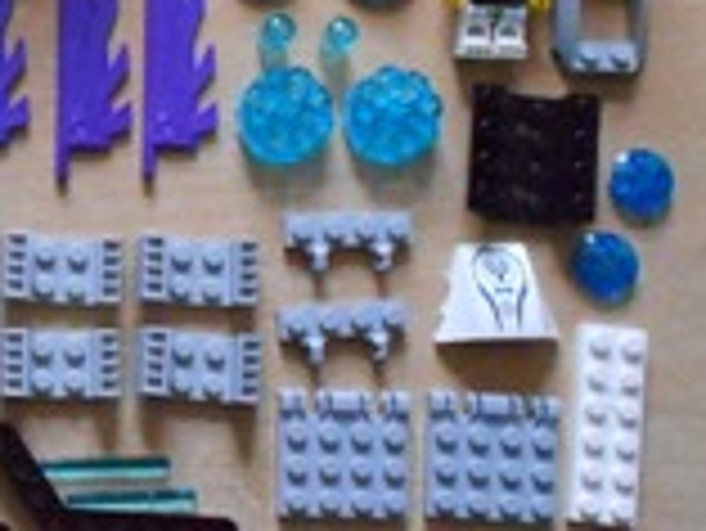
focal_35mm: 74
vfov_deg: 19.9
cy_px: 234
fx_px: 1510
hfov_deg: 24.2
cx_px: -108
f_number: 3.2
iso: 800
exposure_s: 1/40
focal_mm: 4.6
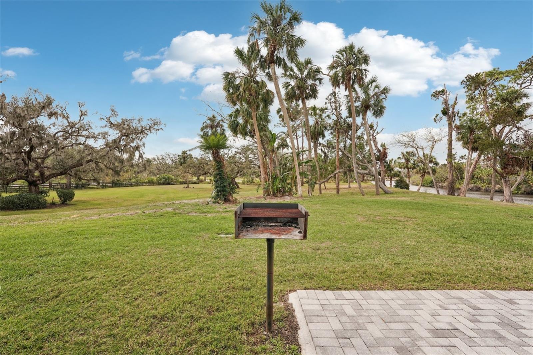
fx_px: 237
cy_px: 178
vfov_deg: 73.7
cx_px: 266
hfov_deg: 96.7
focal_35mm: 16
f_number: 8
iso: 400
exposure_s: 1/800
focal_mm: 16
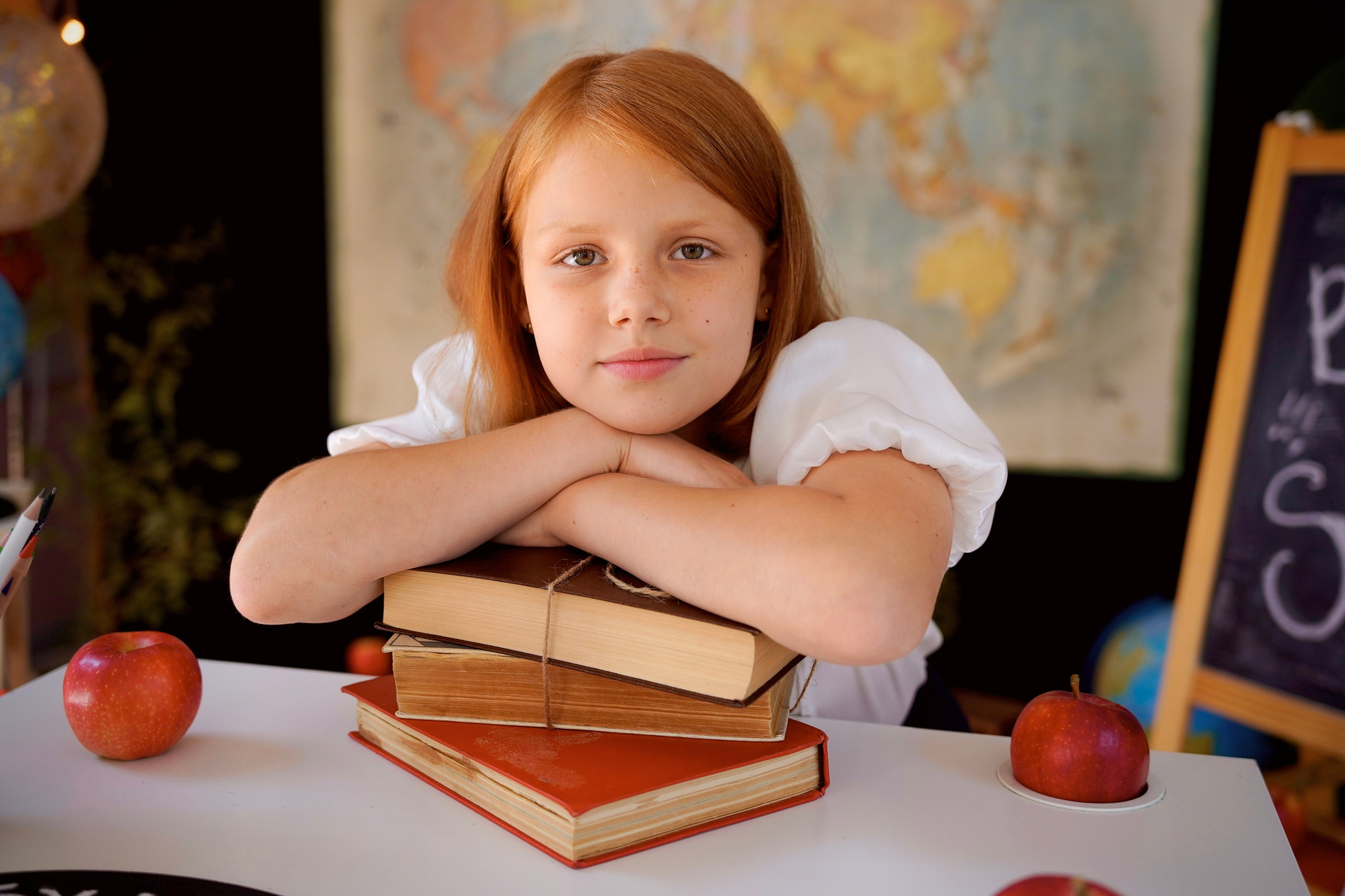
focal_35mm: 39
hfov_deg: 49.7
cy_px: 448
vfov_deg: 34.3
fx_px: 1453
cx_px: 672
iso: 320
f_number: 2.8
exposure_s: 1/320
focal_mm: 38.9
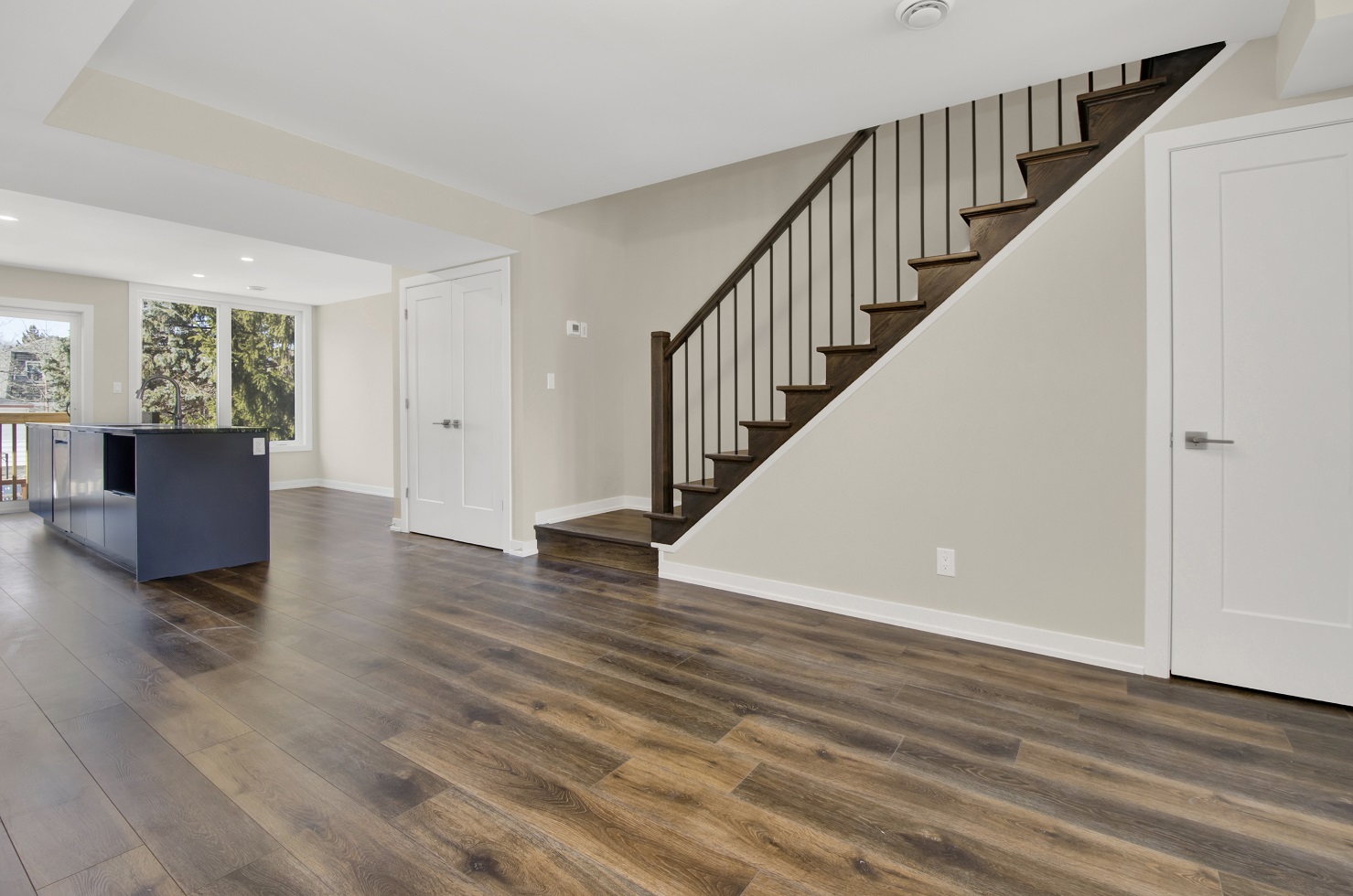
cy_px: 448
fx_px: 563
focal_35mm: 15
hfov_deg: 100.5
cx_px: 676
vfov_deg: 77.1
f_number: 8
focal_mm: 10
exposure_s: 1/4
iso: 320
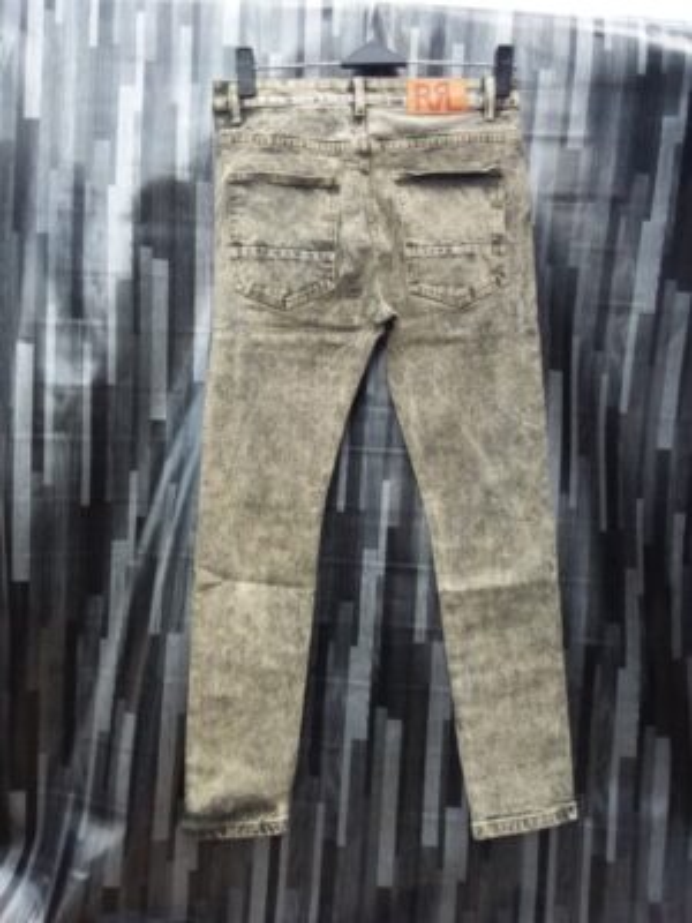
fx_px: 720
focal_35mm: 27
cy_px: 462
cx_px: 346
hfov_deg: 51.4
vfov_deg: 65.3
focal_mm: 2.91
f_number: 1.9
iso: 40
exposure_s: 1/324
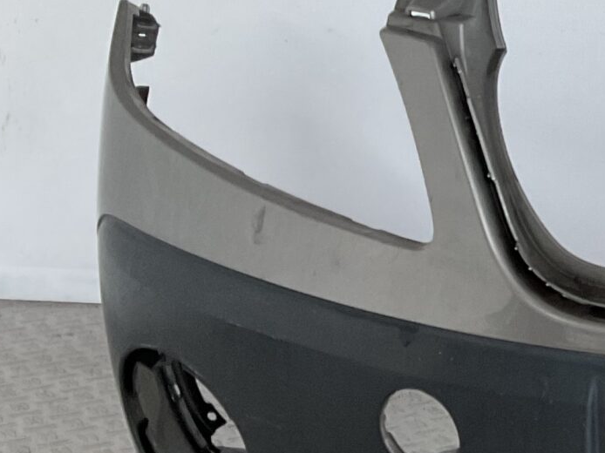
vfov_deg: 13.8
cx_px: 1090
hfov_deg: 15.7
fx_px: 1869
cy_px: 180
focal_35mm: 107
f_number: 1.8
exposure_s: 1/100
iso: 50
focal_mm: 3
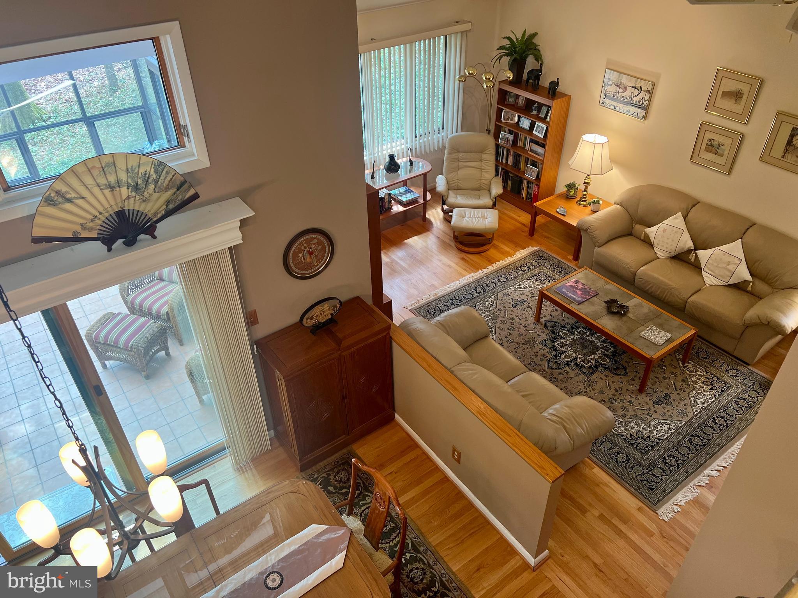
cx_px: 399
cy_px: 299
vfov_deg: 53.1
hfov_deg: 67.3
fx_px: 599
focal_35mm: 26
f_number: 1.5
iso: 80
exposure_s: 1/60
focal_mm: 5.7
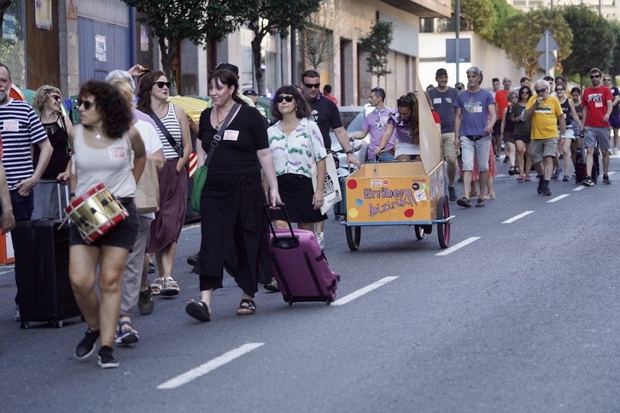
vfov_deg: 11.0
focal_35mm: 125
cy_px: 206
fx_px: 2153
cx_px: 310
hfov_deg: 16.4
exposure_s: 1/400
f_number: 4
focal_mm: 125
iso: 800
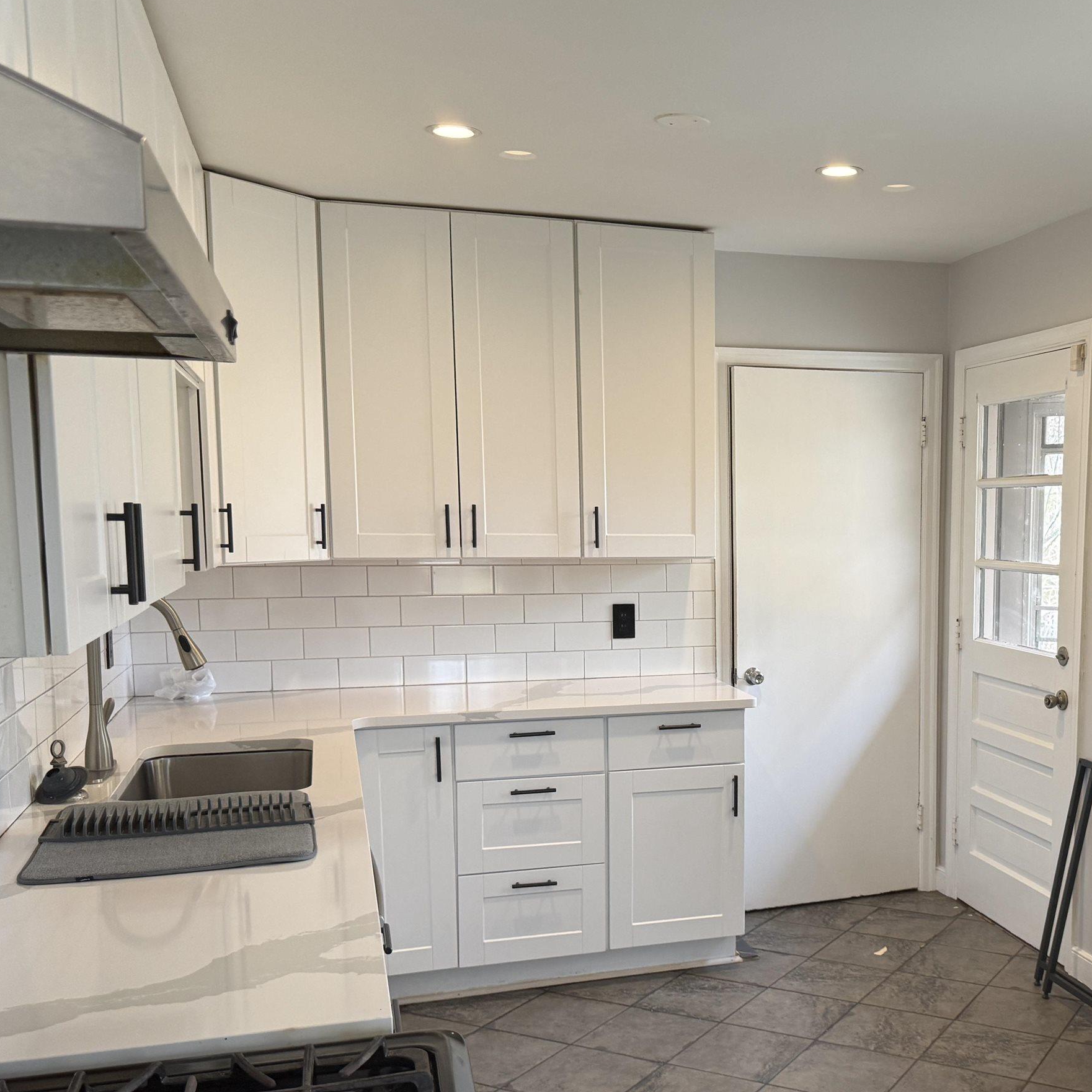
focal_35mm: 37
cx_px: 820
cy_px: 665
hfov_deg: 43.5
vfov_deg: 44.6
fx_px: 1321
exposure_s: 1/120
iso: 200
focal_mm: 6.76
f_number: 1.78
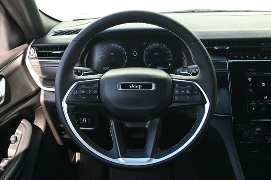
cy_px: 90
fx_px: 276
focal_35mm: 37
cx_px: 136
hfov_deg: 52.2
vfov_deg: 36.1
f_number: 4.2
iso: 400
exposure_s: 1/160
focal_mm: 24.5
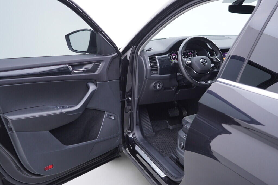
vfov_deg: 36.9
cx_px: 139
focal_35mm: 36
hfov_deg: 53.1
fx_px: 278
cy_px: 92
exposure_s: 1/40
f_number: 2.8
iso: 160
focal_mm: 24
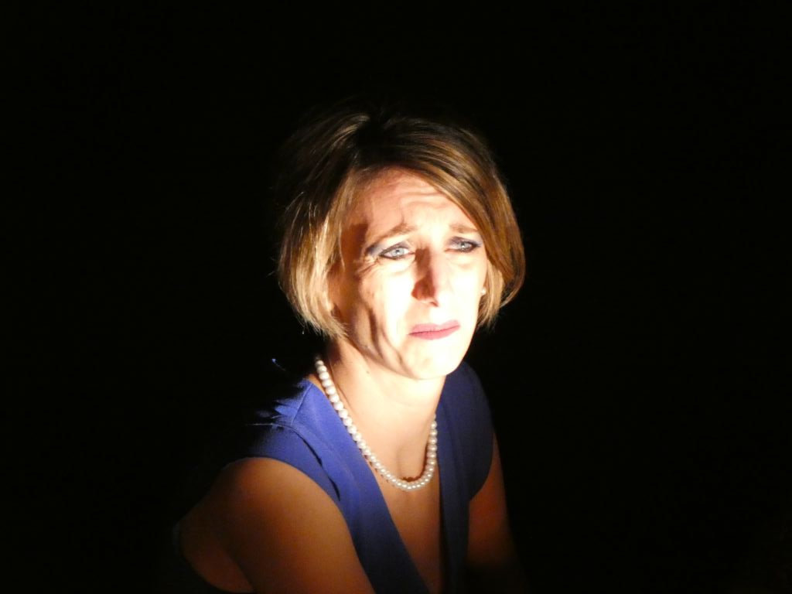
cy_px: 297
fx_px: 12149
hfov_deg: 3.7
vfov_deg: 2.8
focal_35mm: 531
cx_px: 396
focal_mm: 95.2
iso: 1600
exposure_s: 1/60
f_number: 5.6
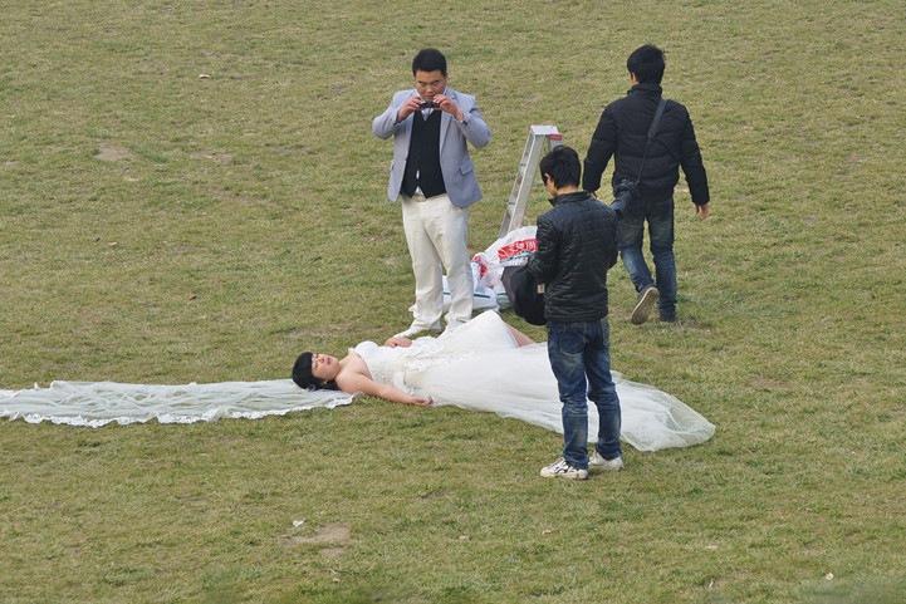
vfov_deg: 7.0
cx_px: 453
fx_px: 4908
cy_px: 302
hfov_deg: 10.5
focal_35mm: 195
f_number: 10
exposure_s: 1/200
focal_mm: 130
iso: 400
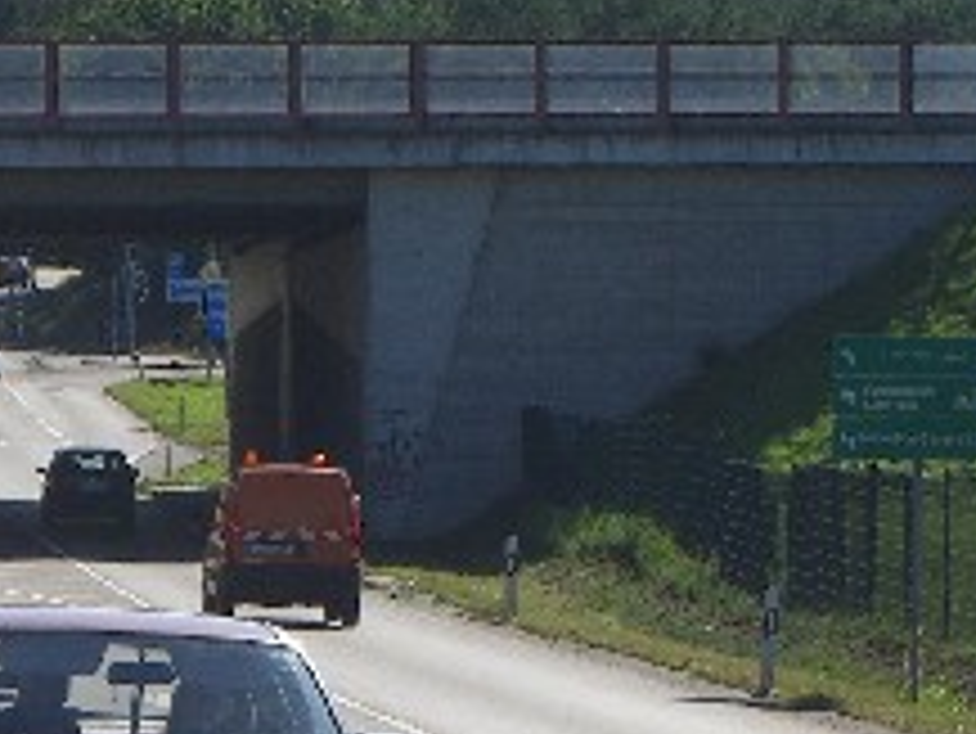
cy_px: 601
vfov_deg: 4.9
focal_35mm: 306
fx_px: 8632
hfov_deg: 6.4
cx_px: -101
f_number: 7.4
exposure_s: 1/250
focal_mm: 23.7
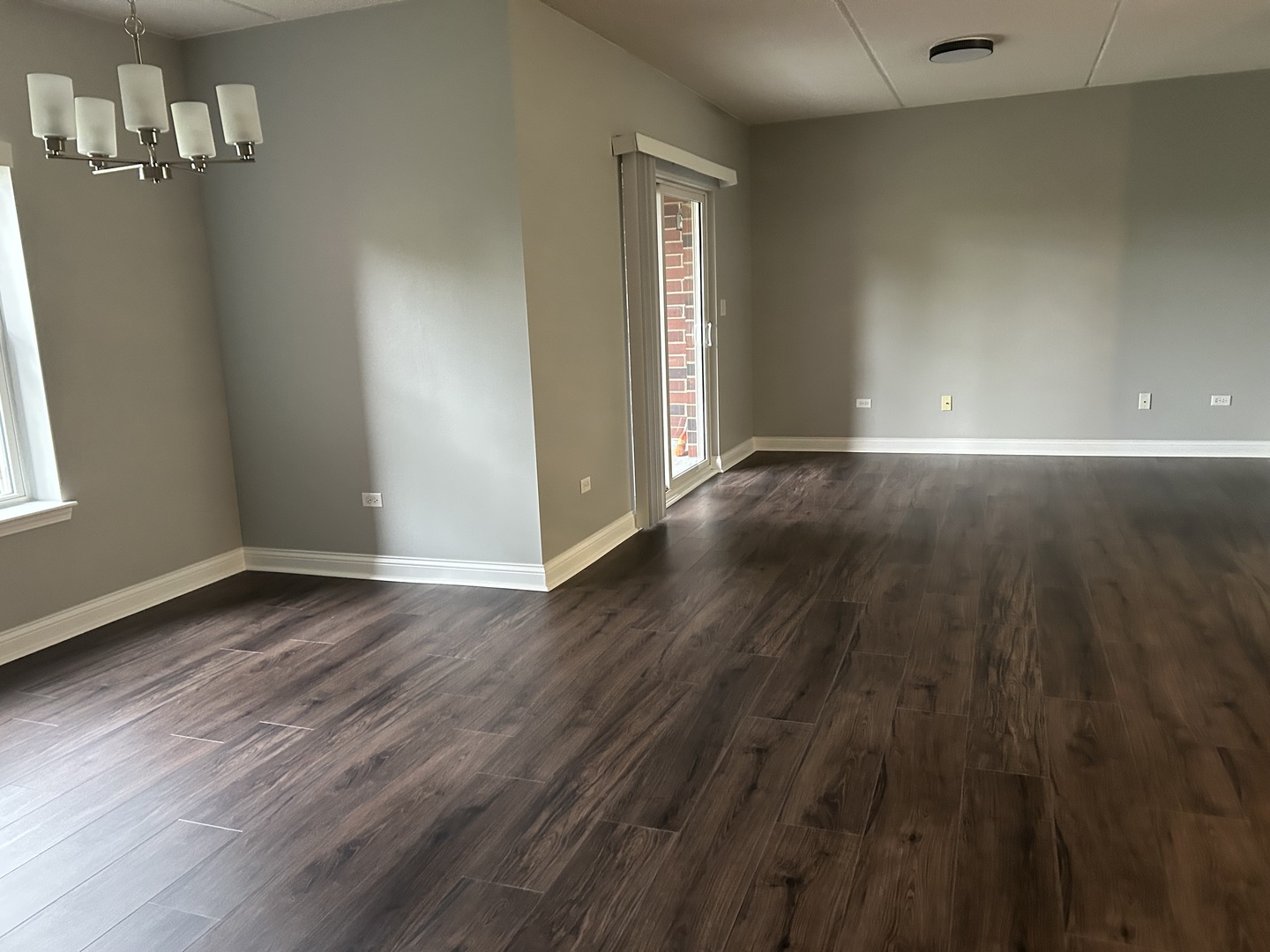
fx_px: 954
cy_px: 476
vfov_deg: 53.1
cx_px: 635
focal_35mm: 26
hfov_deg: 67.3
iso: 500
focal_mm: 5.7
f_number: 1.5
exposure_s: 1/60
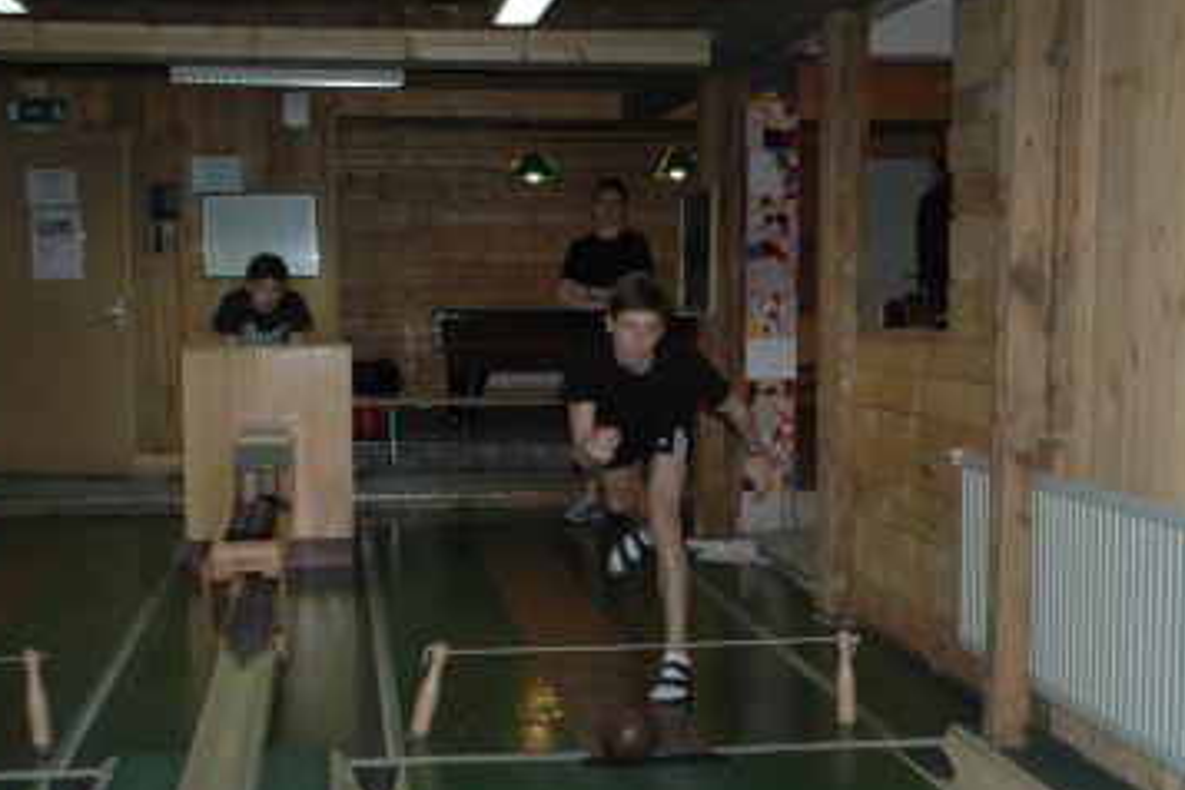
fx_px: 1975
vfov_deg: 22.5
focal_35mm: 60
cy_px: 514
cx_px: 601
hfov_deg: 33.4
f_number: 4
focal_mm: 26
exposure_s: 1/60
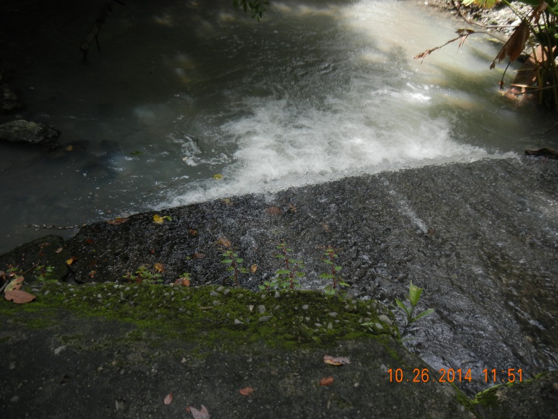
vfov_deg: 46.8
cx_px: 279
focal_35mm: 30
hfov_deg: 60.0
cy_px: 210
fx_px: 484
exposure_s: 1/295
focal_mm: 5.4
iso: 160
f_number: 3.5
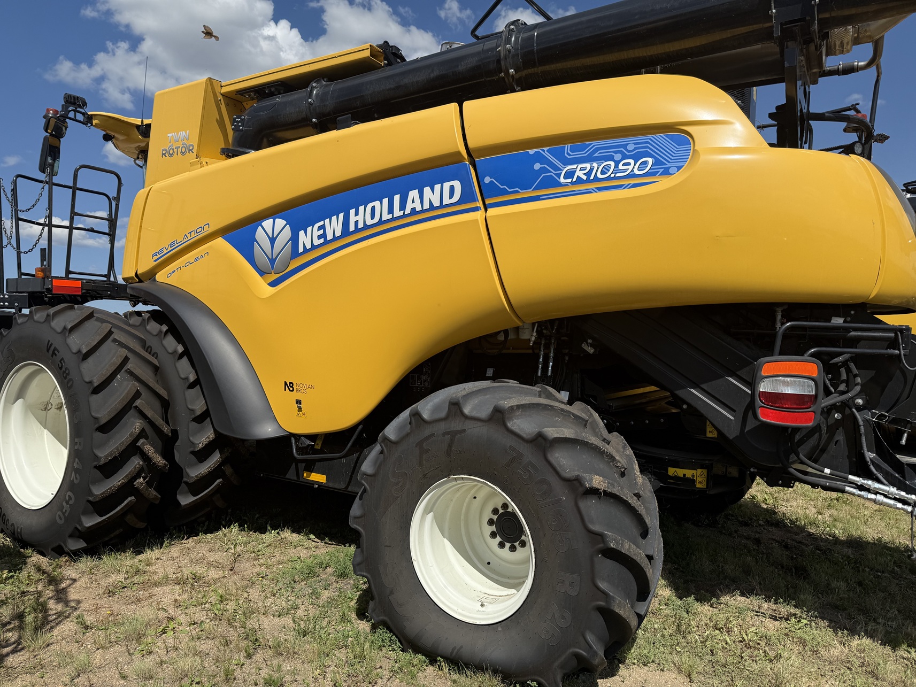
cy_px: 344
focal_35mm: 24
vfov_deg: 56.8
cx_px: 458
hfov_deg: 71.6
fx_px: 635
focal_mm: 6.76
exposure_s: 1/6711
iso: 80
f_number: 1.78
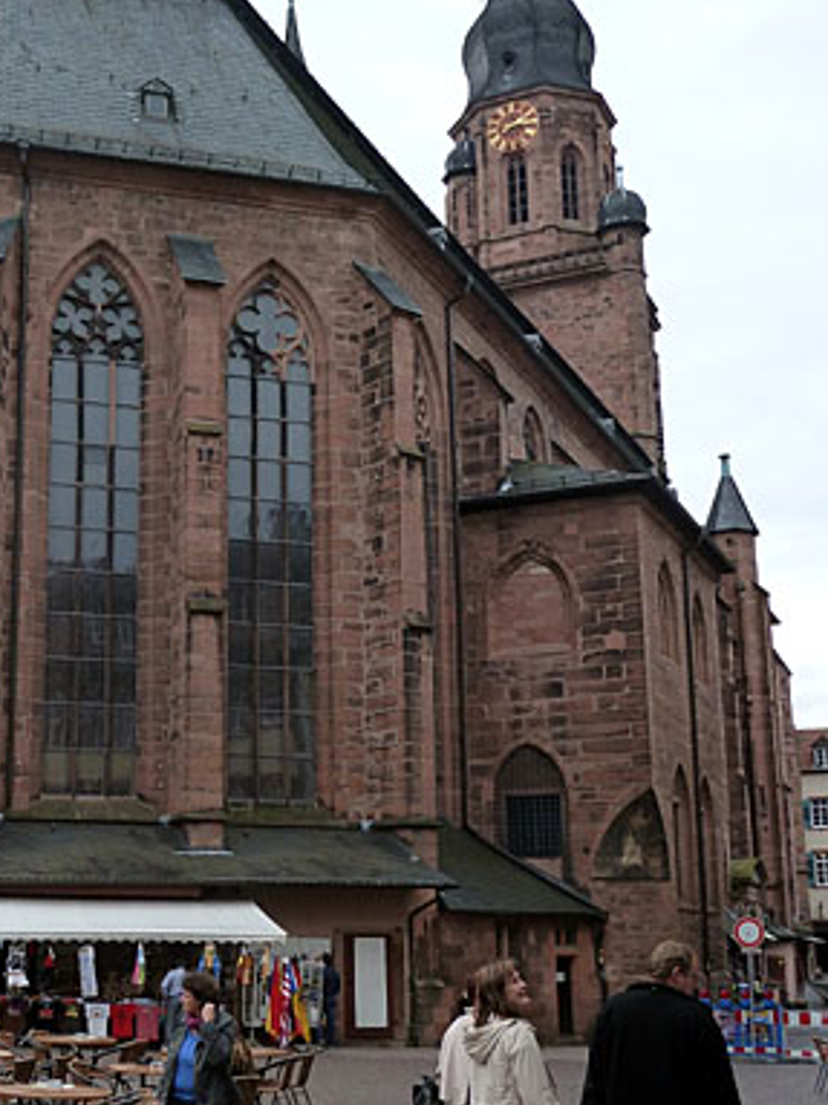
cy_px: 591
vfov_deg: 40.4
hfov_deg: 30.3
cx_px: 193
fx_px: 1500
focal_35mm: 47
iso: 125
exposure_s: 1/160
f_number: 4
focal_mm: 5
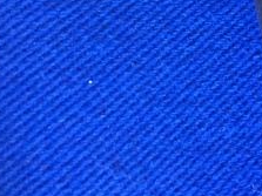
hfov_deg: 14.8
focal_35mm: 121
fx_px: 915
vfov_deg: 11.1
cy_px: -194
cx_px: 422
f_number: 2.2
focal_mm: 4.12
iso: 320
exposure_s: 1/30
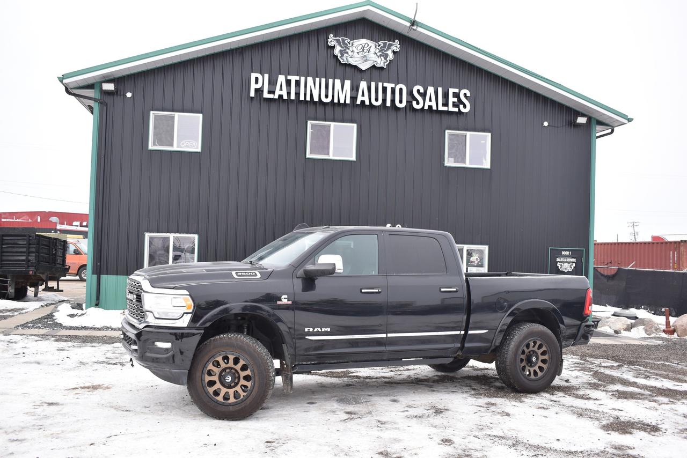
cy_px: 229
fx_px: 658
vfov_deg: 38.4
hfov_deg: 55.1
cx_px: 344
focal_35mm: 34
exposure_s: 1/250
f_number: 5.6
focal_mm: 23
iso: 360
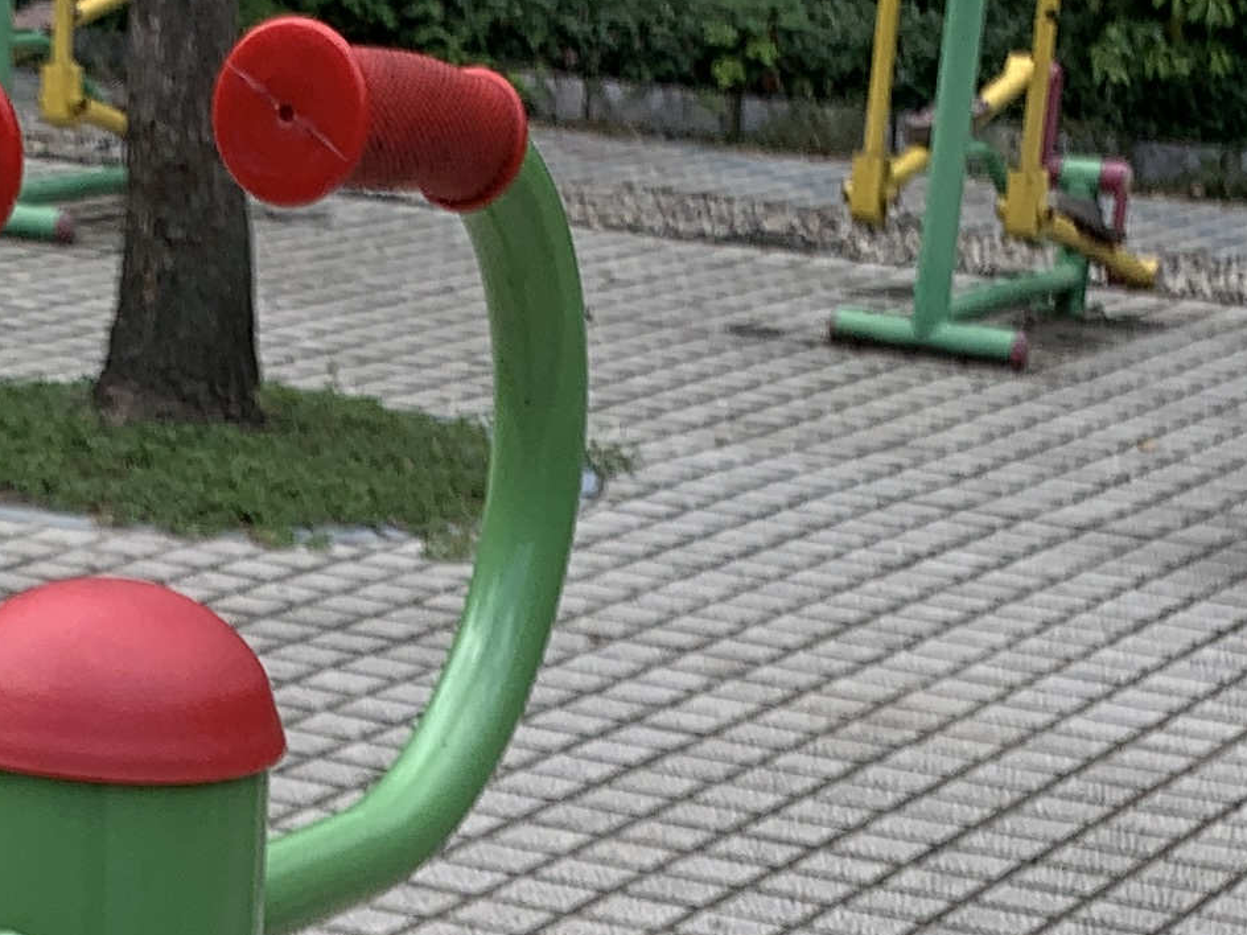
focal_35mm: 111
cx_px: 303
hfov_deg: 17.6
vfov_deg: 12.0
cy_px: 1789
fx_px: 3999
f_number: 1.8
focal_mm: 4.25
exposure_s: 1/1250
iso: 25
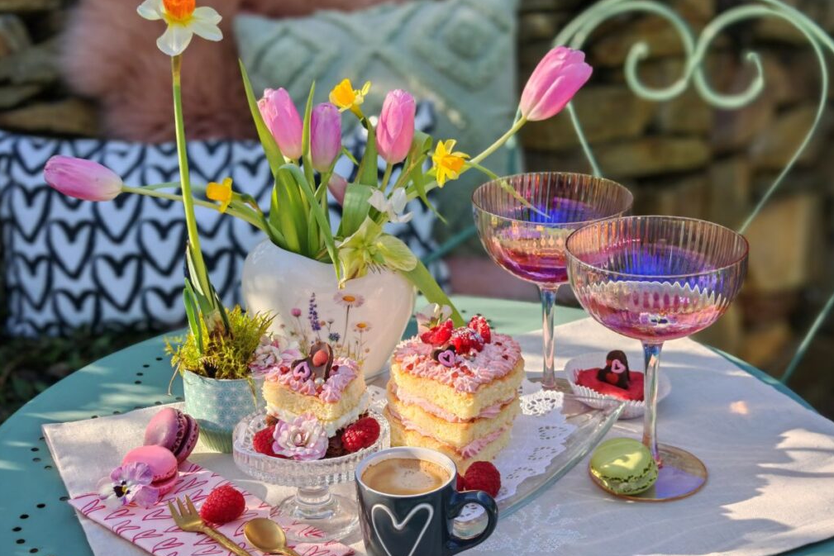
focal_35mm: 57
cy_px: 274
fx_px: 1321
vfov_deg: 23.8
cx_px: 421
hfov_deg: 35.0
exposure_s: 1/400
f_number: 2.4
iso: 50
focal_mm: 6.83
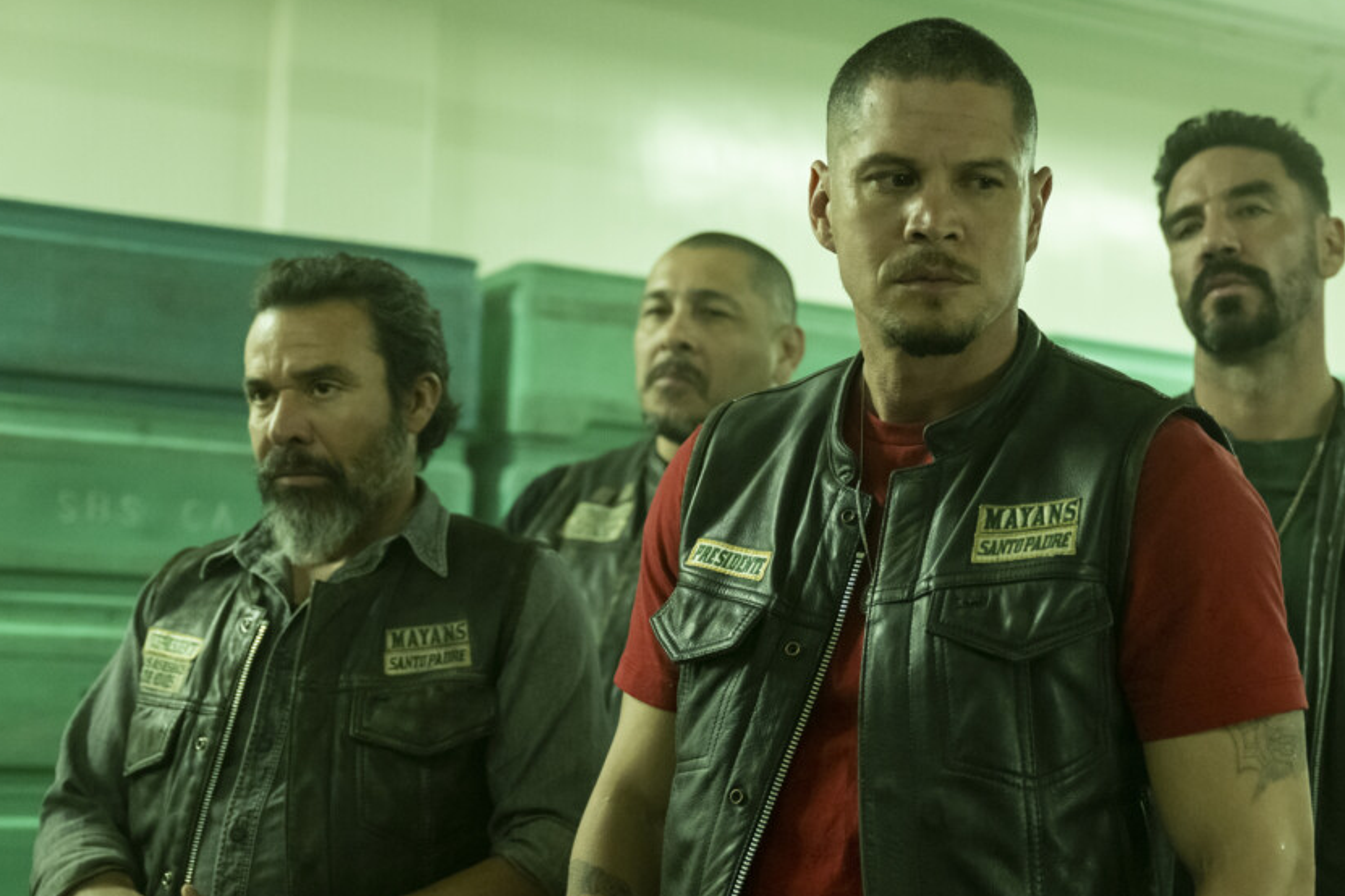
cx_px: 848
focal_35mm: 59
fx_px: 2204
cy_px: 552
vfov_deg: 22.9
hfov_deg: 33.7
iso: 5000
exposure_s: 1/100
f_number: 2.8
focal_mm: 43
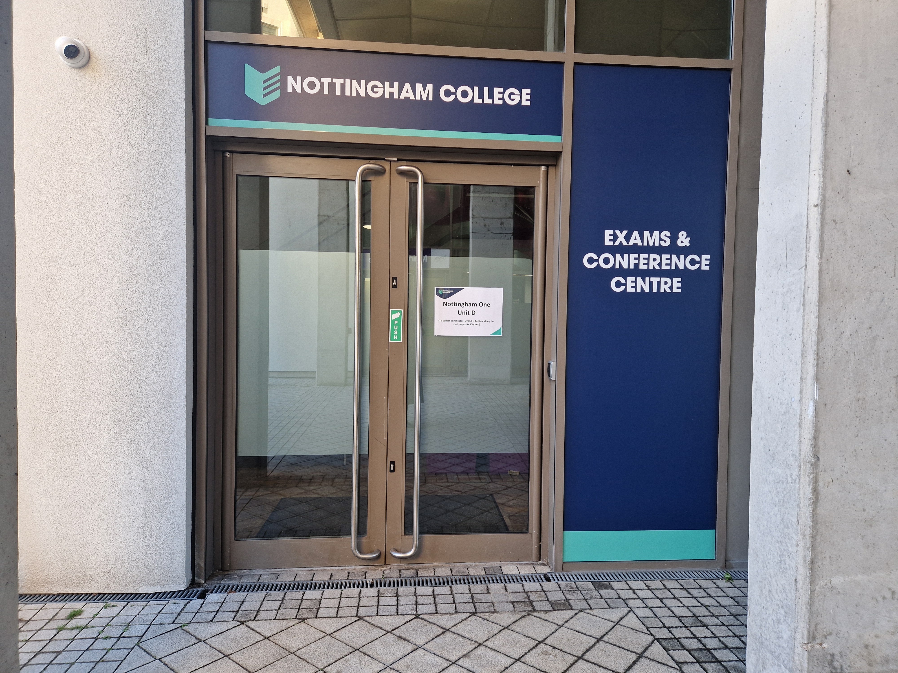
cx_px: 449
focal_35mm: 23
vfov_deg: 58.9
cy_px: 336
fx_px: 597
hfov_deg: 73.9
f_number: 1.8
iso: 100
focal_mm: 5.4
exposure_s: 1/180
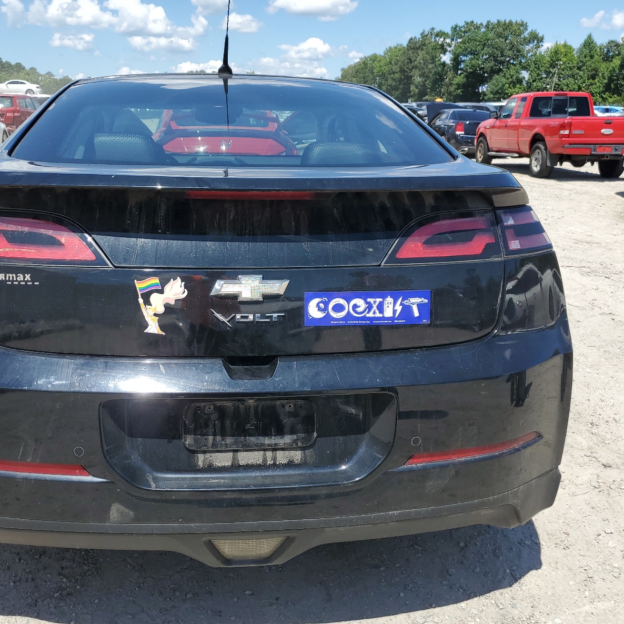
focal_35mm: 31
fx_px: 632
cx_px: 243
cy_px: 313
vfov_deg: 52.5
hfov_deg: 52.1
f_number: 1.5
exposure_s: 1/3333
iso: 50
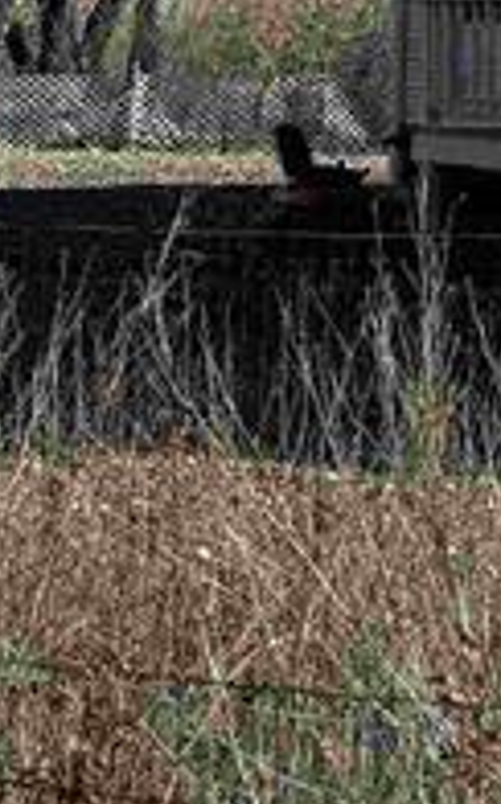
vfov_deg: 15.7
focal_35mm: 133
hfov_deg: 7.1
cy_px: 226
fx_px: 2914
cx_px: -1565
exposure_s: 1/3279
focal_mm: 6.76
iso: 80
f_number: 1.78
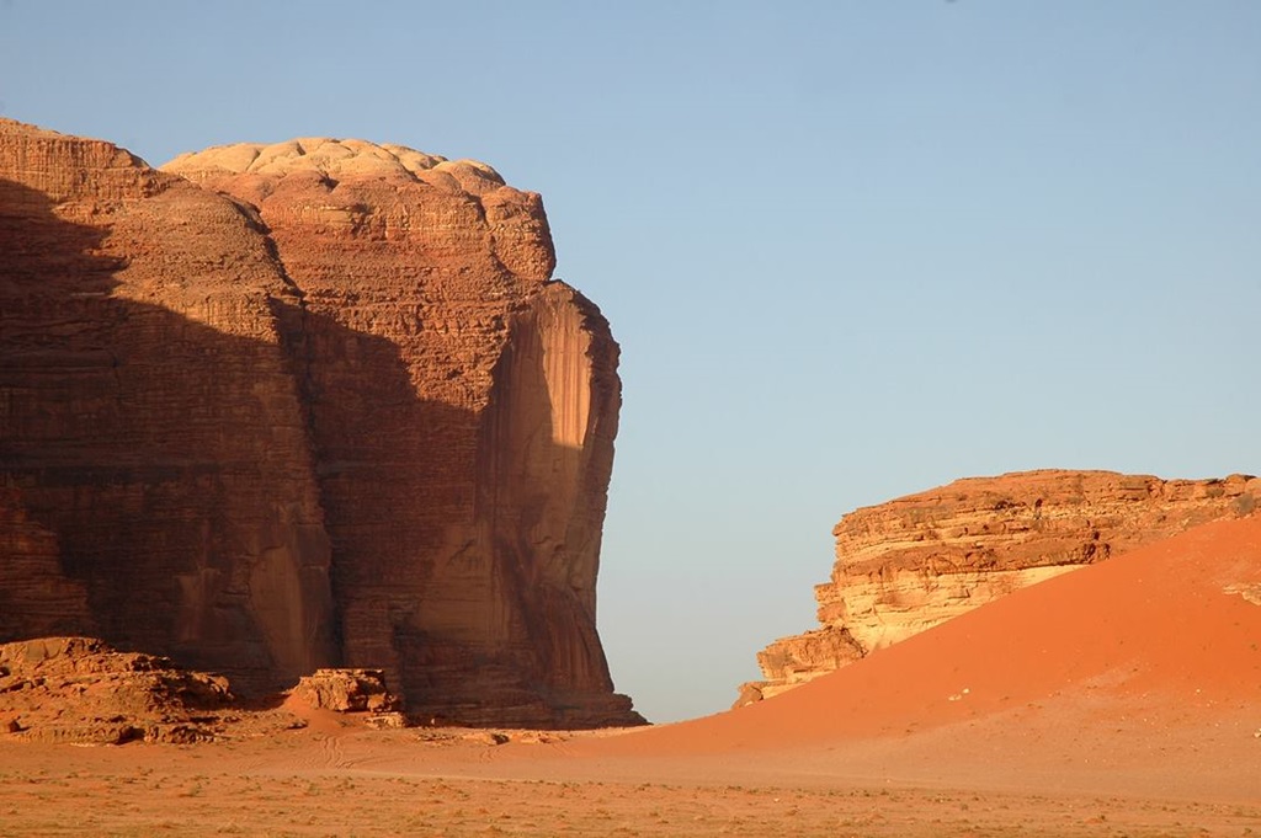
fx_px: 3675
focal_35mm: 105
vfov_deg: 13.0
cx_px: 630
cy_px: 419
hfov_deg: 19.5
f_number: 9.5
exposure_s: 1/250
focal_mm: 70
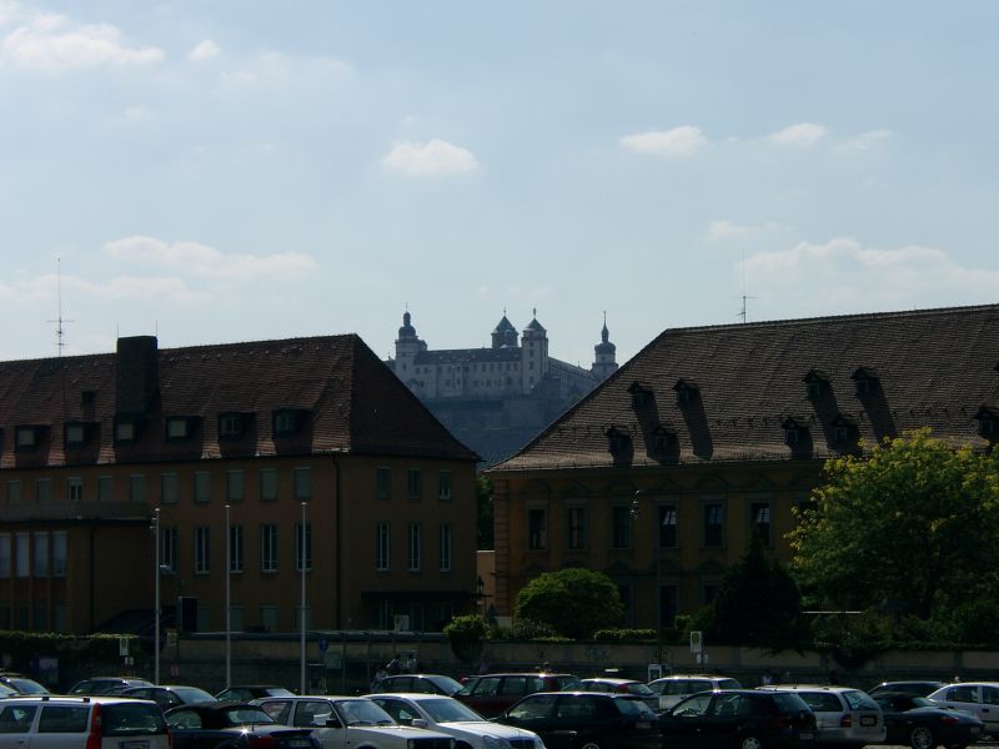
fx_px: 2886
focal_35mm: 100
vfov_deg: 14.8
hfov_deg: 19.6
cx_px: 500
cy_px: 374
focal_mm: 20.74
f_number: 5.6
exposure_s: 1/842
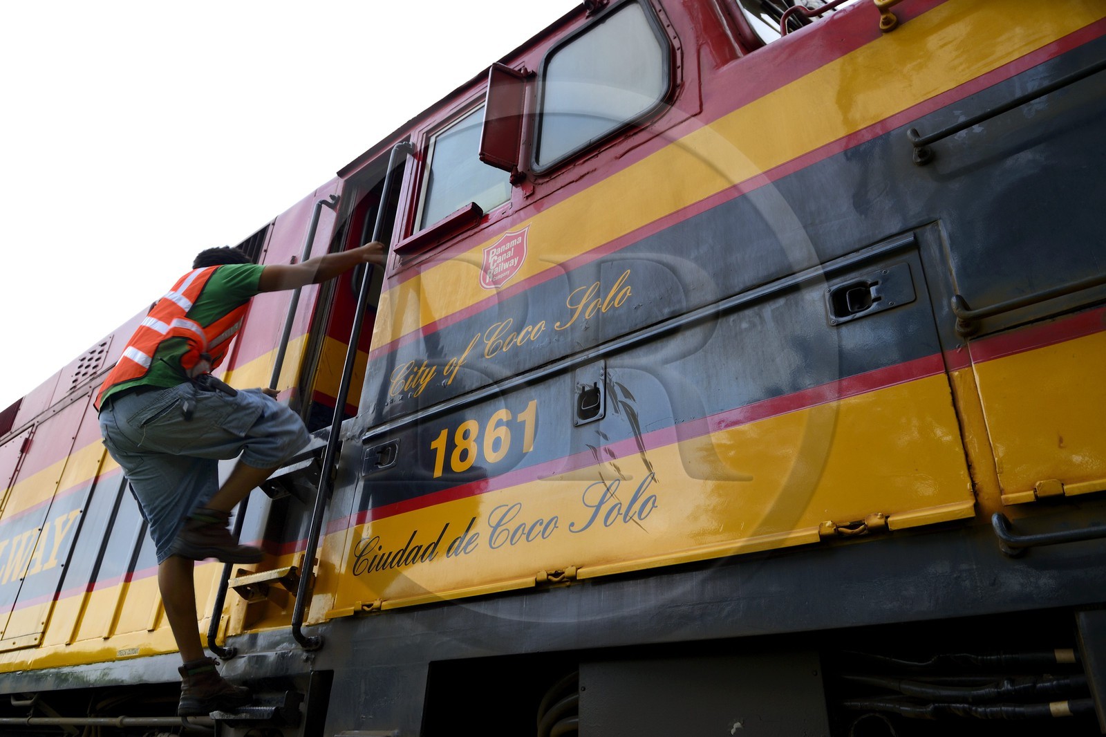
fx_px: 737
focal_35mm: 24
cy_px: 368
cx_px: 553
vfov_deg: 53.1
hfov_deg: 73.8
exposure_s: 1/50
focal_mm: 24
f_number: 5
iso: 200
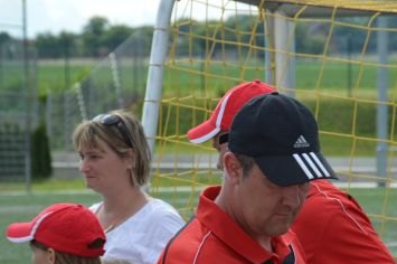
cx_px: 247
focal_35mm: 241
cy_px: 168
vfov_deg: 5.7
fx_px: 2653
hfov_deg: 8.6
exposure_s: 1/200
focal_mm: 95
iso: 100
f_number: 7.1
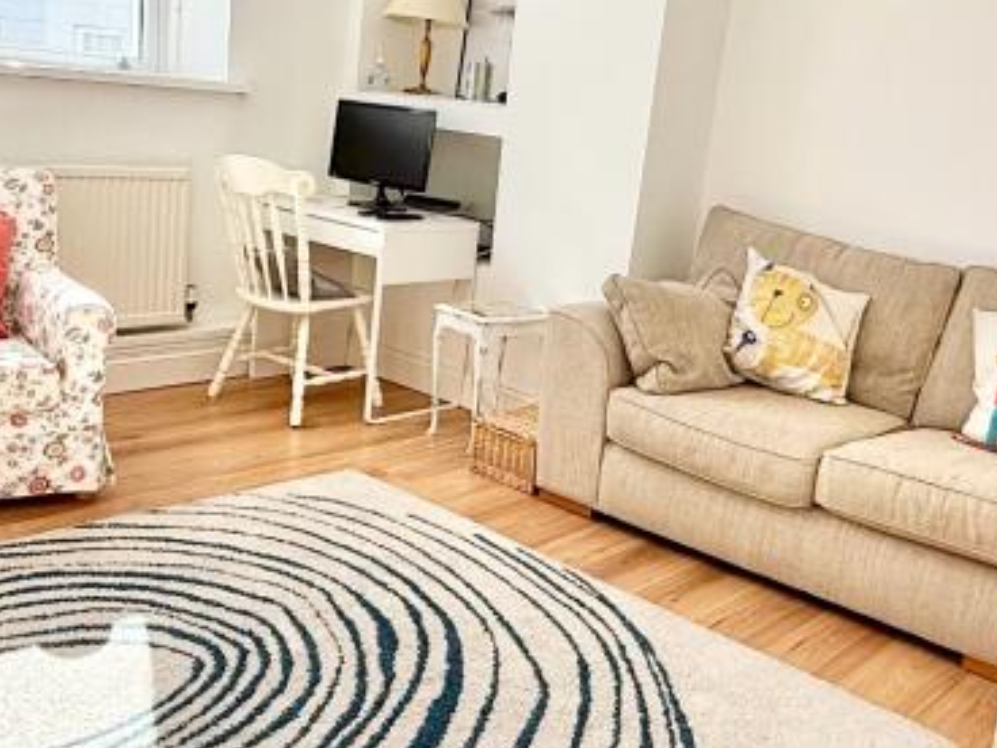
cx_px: 517
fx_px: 1123
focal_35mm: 39
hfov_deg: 47.9
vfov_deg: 36.8
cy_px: 366
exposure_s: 1/282
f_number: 2.2
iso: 64
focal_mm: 2.22
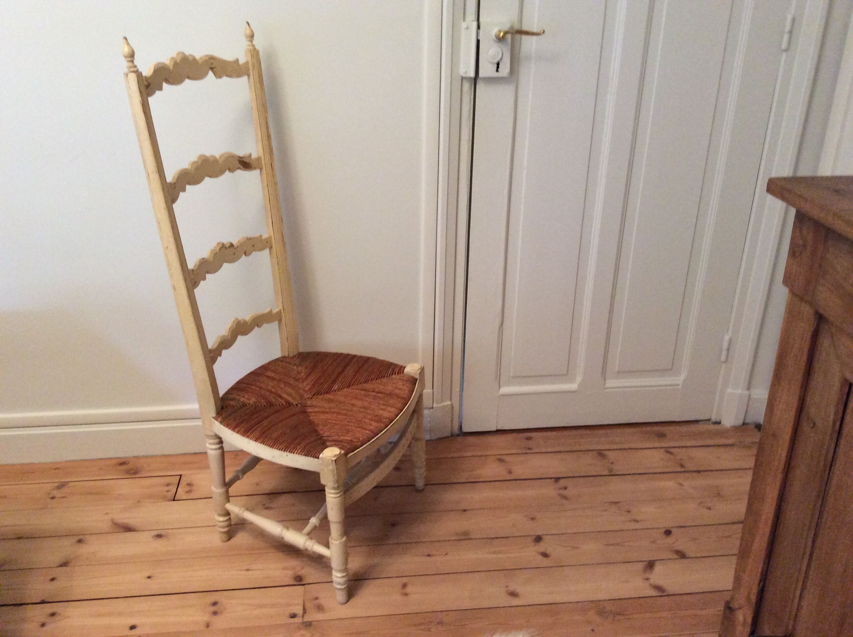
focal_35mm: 32
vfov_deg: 44.1
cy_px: 318
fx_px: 787
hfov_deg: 56.9
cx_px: 426
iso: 160
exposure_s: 1/25
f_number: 2.4
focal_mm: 3.3
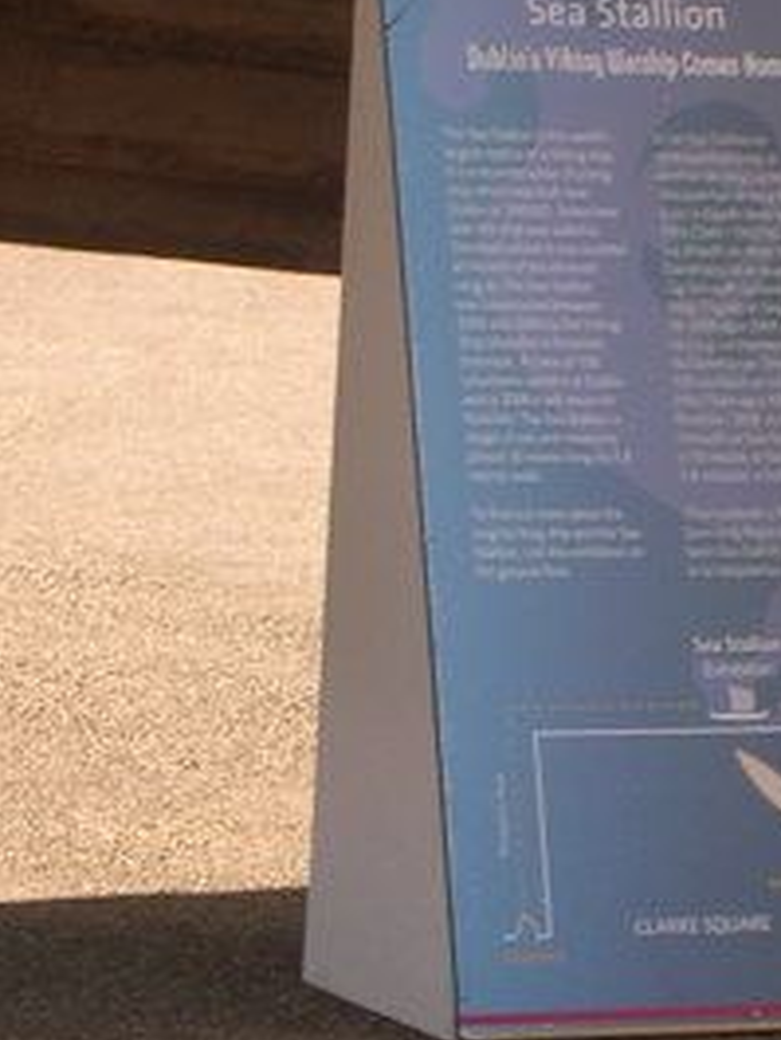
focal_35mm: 278
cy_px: 522
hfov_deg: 5.3
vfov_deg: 7.1
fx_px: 8356
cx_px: 679
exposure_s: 1/122
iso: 50
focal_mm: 17.4
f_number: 4.9
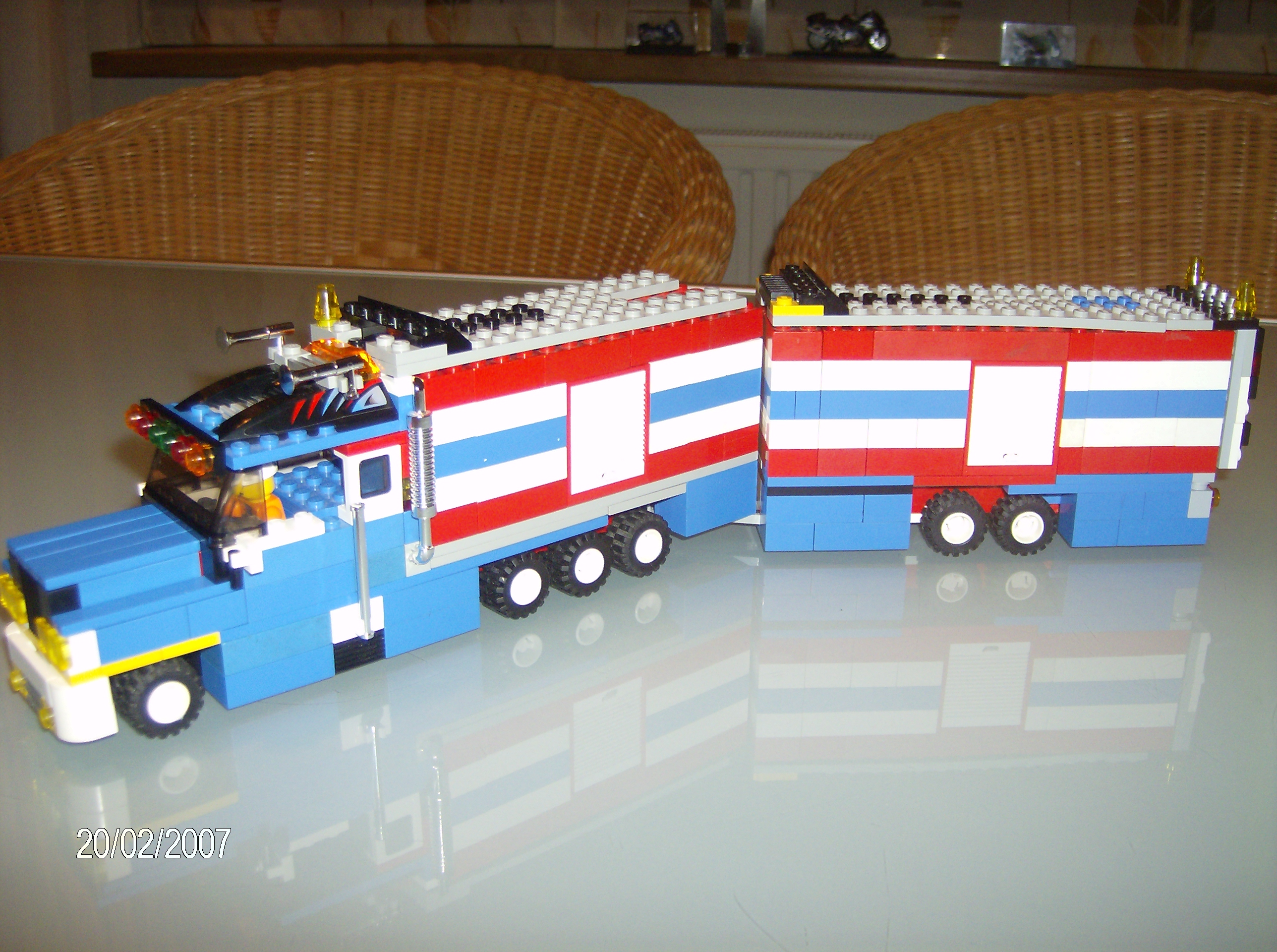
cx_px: 638
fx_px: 1325
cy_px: 476
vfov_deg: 39.5
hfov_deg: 51.5
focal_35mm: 36
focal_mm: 6
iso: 200
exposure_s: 1/60
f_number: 2.8
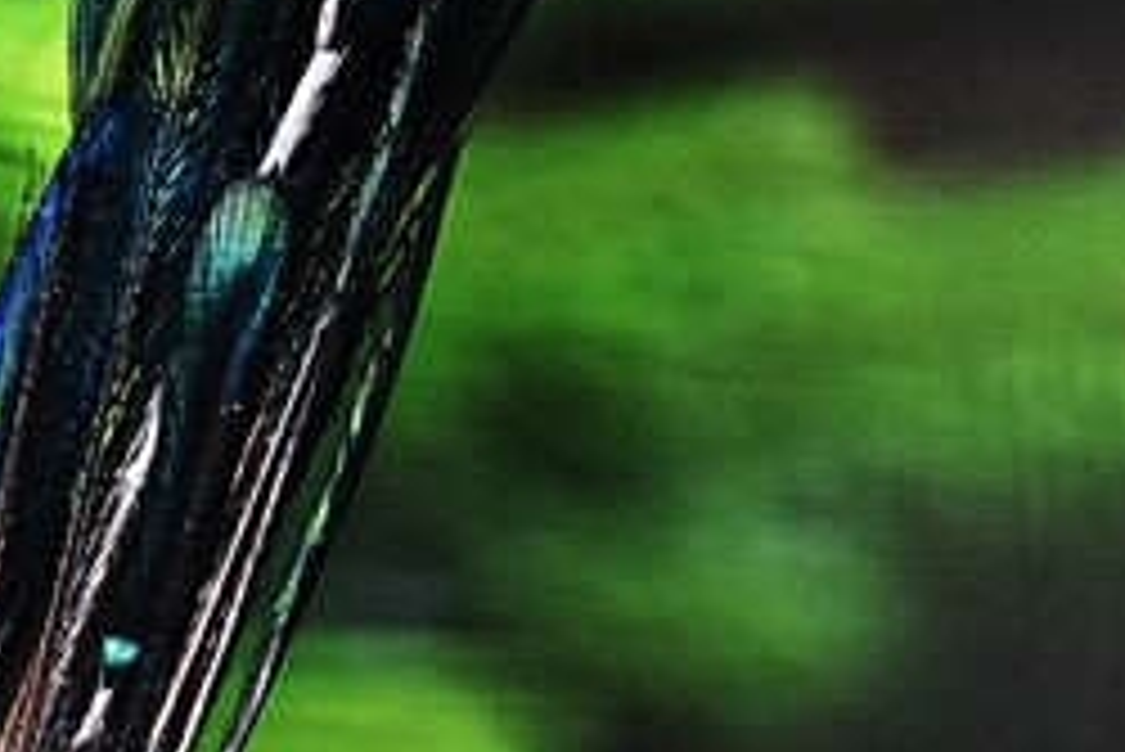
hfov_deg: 2.4
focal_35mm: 861
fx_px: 26921
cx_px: 436
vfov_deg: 1.6
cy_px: 1074
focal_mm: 140
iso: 1400
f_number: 5.6
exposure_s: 1/500
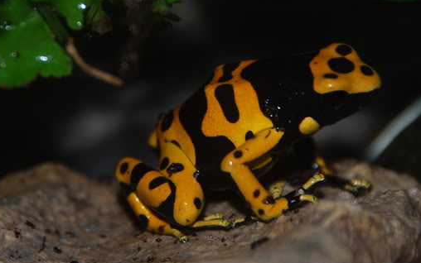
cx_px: 232
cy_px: 82
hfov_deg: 5.0
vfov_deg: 3.2
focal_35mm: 416
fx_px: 4775
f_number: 5.6
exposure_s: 1/125
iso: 100
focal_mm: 135
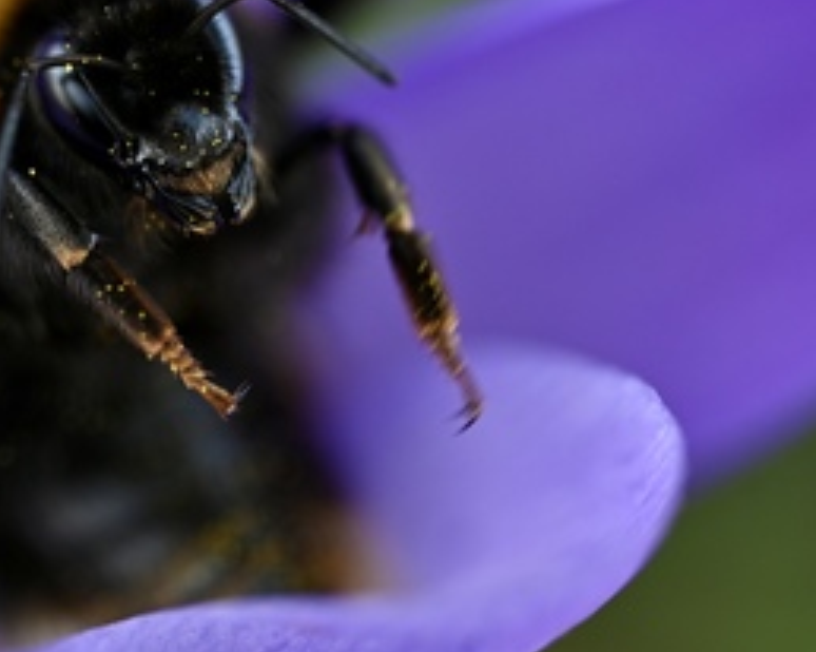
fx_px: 6367
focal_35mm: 264
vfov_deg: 5.9
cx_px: 177
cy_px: 215
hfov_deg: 7.3
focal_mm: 105
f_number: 3.8
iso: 100
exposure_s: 1/100
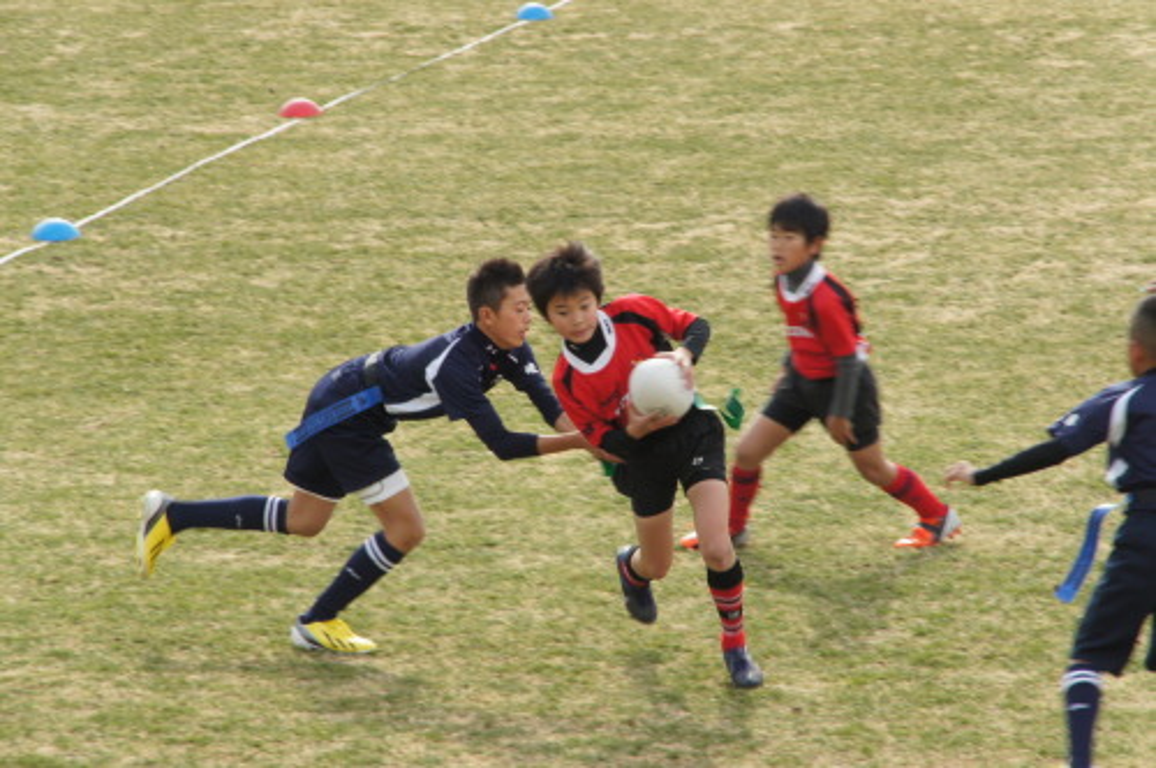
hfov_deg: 6.9
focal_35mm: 300
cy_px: 384
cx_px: 578
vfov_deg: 4.6
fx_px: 9621
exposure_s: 1/160
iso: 320
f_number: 16
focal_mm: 200
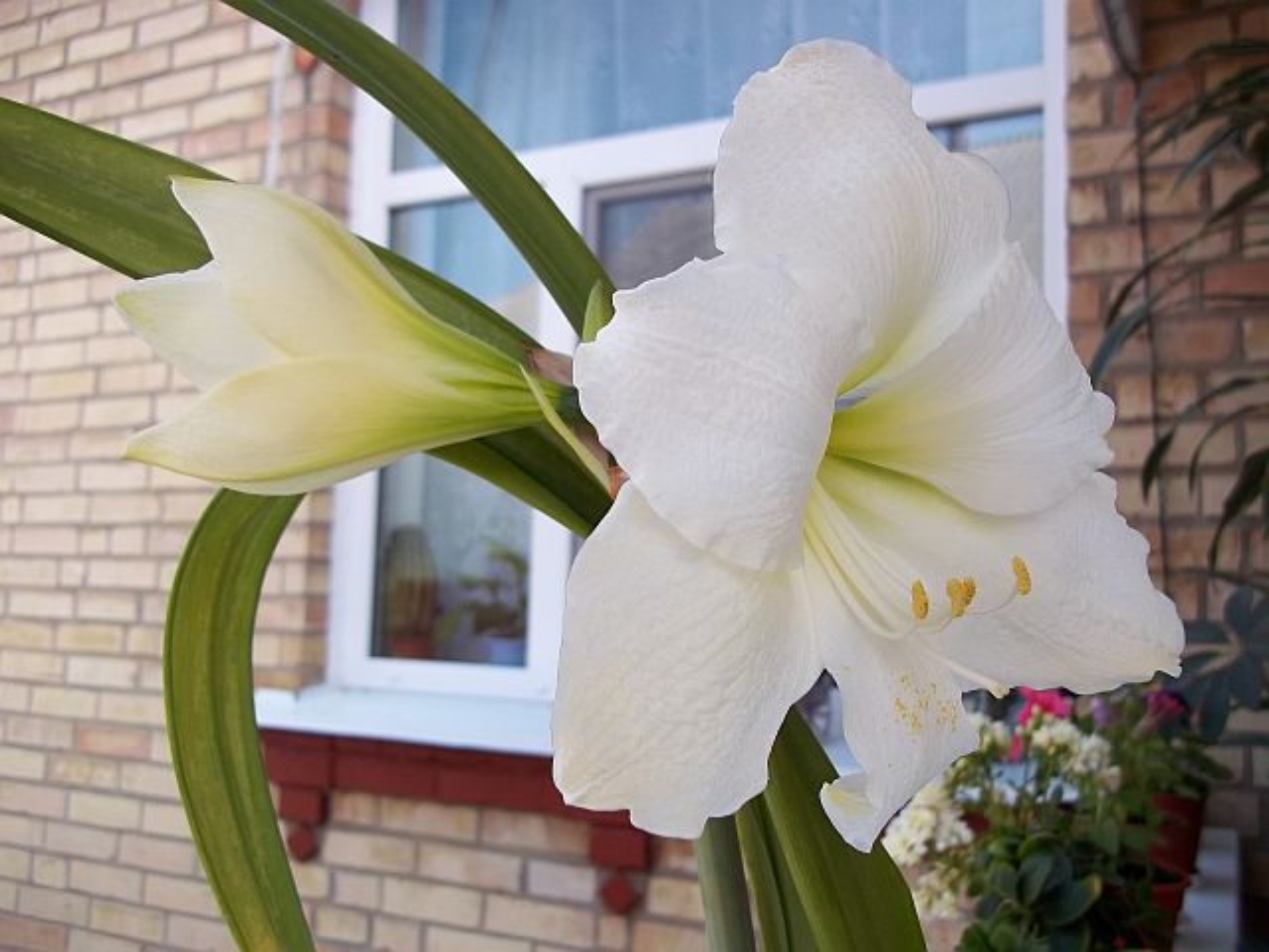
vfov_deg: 44.2
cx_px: 634
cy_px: 476
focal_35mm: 32
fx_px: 1173
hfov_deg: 56.8
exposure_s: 1/320
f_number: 2.9
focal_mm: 5.7
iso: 80
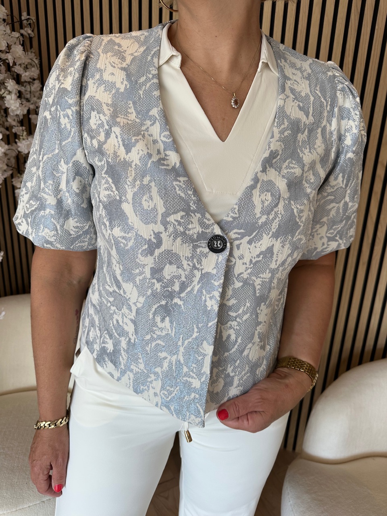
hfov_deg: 56.8
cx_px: 194
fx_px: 358
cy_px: 258
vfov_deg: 71.6
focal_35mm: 24
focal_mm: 6.86
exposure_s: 1/100
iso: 100
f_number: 1.78
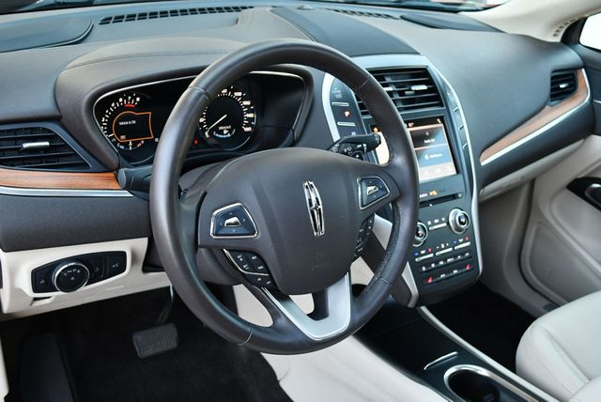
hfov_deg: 48.4
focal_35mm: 40
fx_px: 668
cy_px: 201
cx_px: 300
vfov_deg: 33.5
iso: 800
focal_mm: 20
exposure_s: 1/200
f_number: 3.8
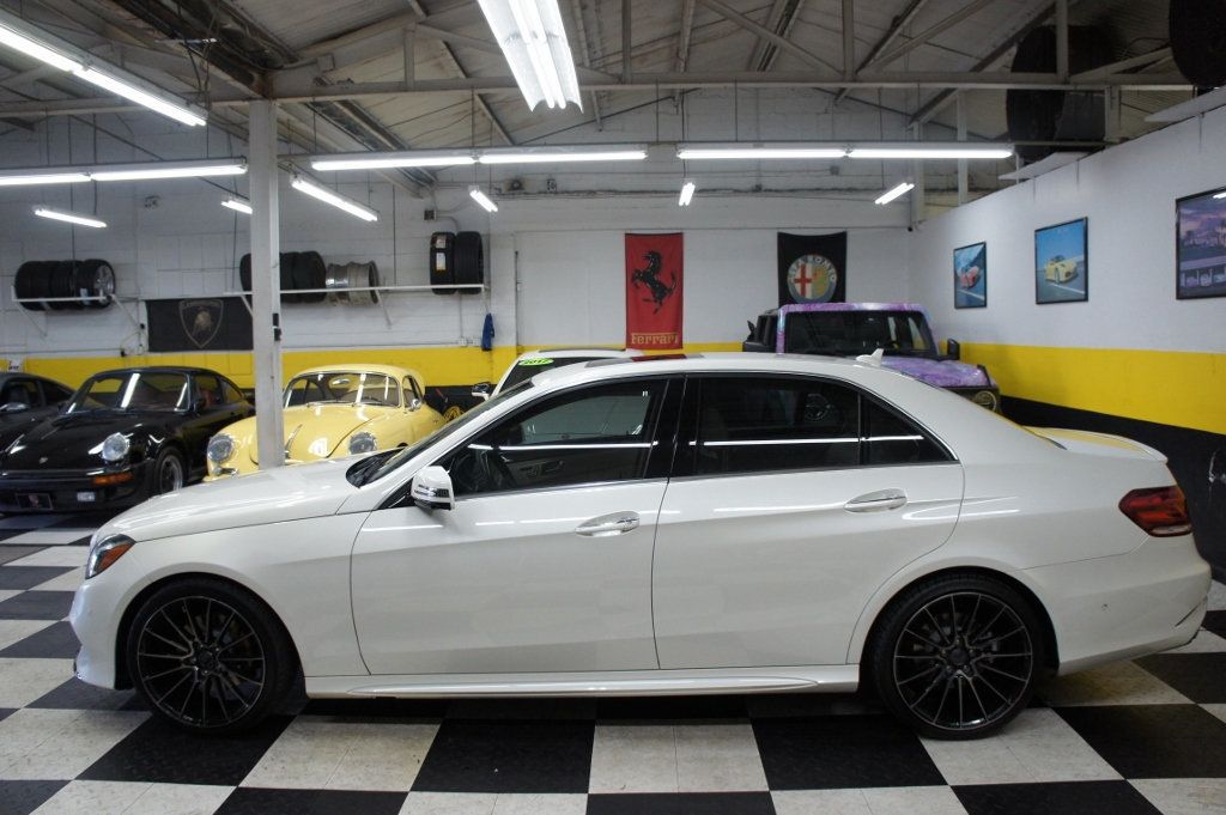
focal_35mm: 27
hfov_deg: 67.4
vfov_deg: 47.9
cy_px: 408
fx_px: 919
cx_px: 613
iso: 1000
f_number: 4
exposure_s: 1/200
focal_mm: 18
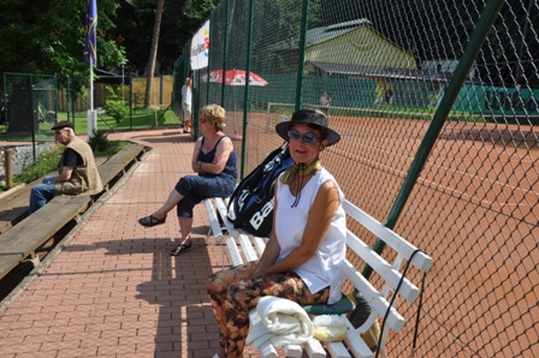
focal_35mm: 36
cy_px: 179
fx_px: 539
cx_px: 270
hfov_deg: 53.2
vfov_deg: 36.8
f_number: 9
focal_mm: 24
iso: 200
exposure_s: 1/320
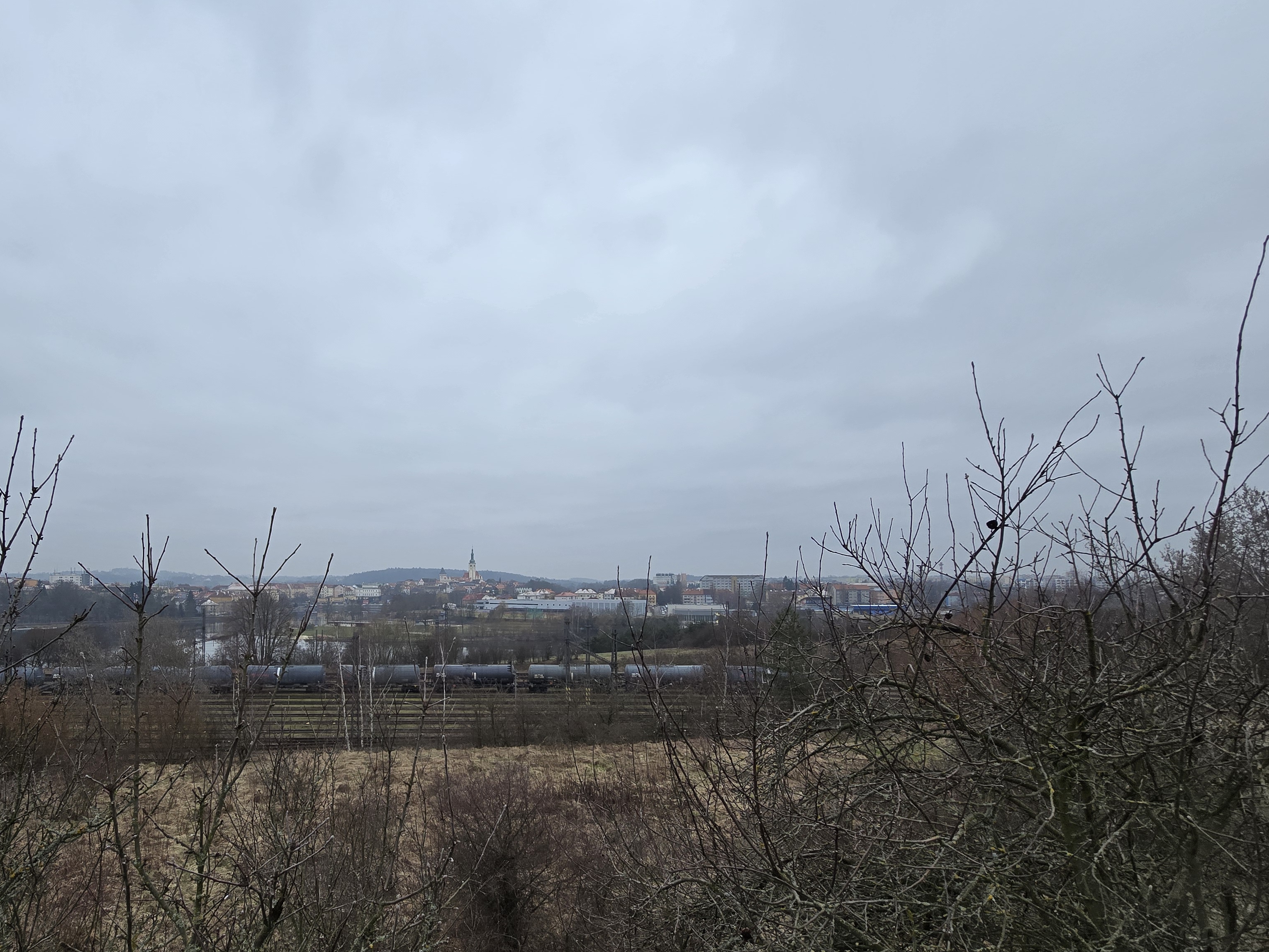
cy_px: 567
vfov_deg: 74.0
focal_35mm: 17
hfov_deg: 88.3
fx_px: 623
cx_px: 441
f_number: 2.2
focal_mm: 2.2
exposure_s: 1/694
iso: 50
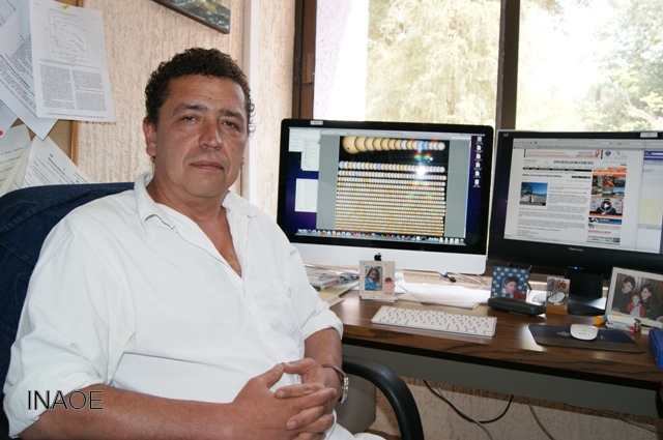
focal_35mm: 30
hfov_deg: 62.0
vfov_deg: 43.5
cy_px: 220
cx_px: 332
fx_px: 552
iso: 320
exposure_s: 1/80
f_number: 5.6
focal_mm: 20
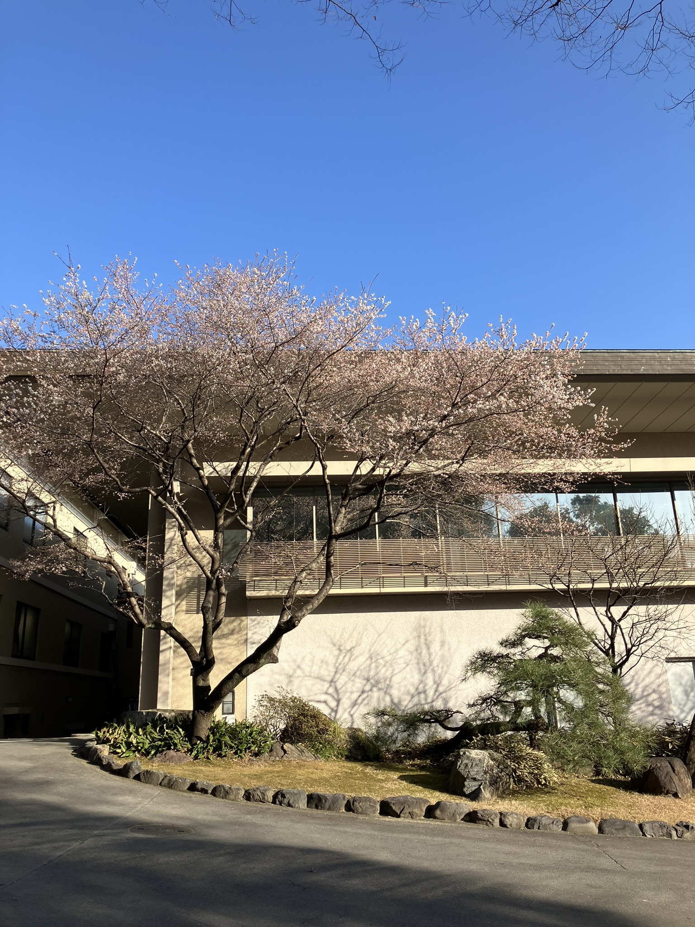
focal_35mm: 28
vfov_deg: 63.4
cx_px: 348
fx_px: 750
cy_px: 464
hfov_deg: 49.7
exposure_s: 1/1156
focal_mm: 3.99
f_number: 1.8
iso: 32
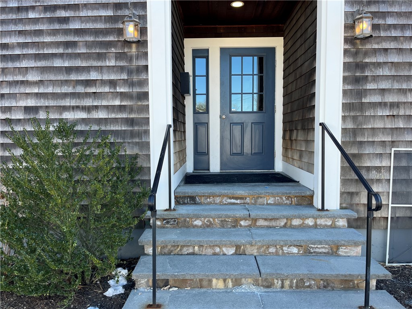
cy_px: 154
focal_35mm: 26
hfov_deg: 67.3
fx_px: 309
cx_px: 206
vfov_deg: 53.1
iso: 50
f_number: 1.6
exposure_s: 1/428
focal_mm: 5.1
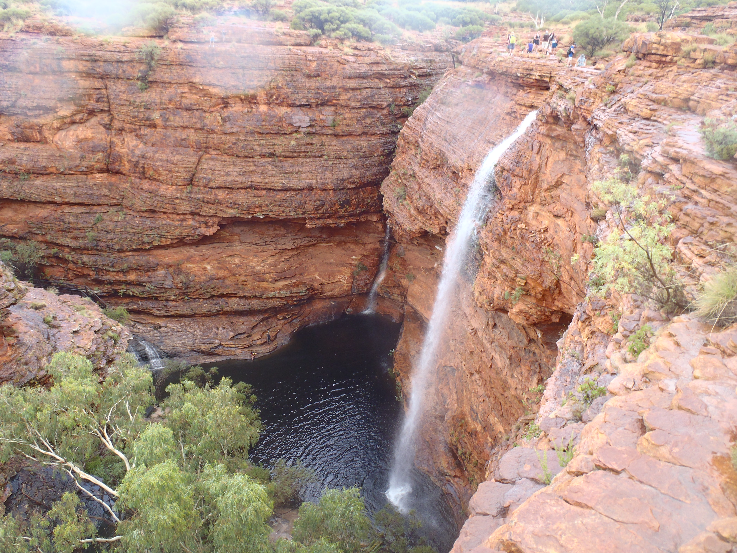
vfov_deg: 49.7
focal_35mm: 28
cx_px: 368
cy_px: 276
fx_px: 596
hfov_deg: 63.4
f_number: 3.9
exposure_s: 1/60
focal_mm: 5
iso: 80
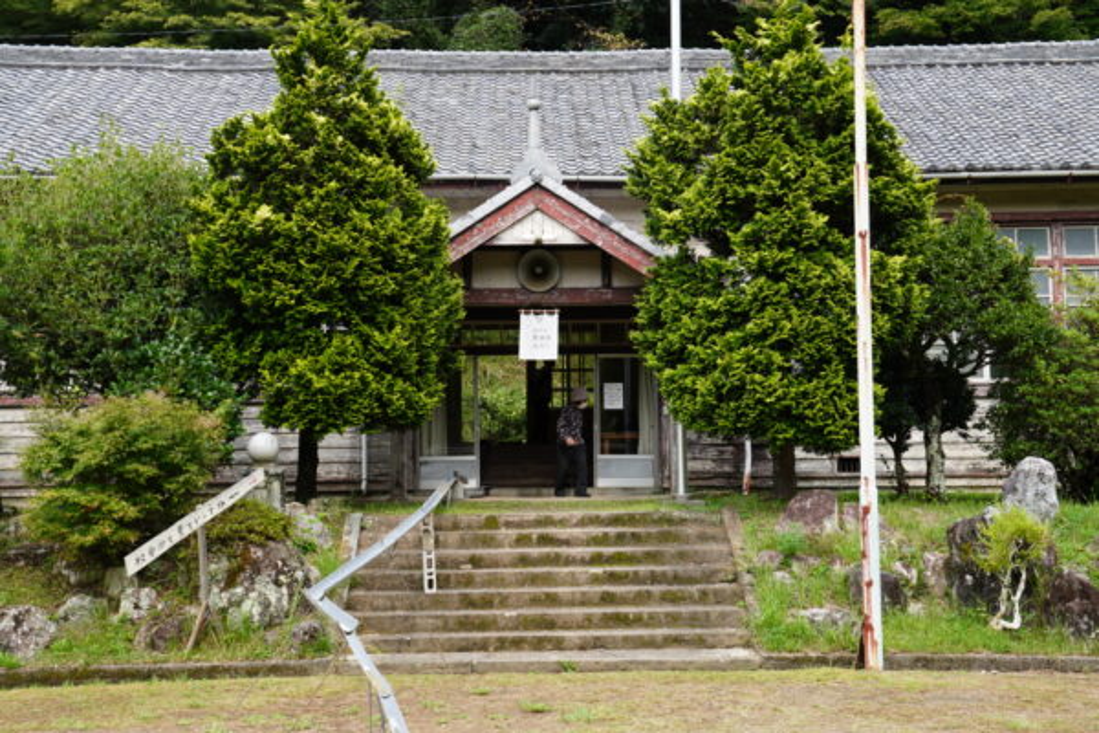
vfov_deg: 28.1
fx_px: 1465
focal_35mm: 48
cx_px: 550
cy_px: 366
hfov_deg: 41.1
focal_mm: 32
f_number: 5
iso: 100
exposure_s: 1/125
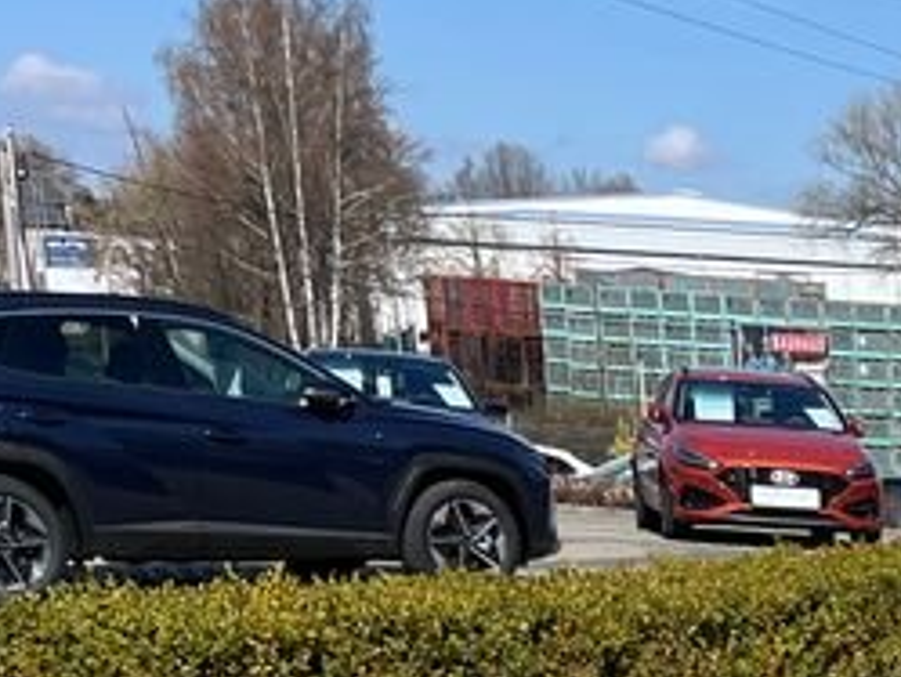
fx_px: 2786
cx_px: 1657
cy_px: 1321
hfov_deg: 15.6
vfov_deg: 12.3
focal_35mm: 107
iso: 50
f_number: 1.6
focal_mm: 5.1
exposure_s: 1/3413
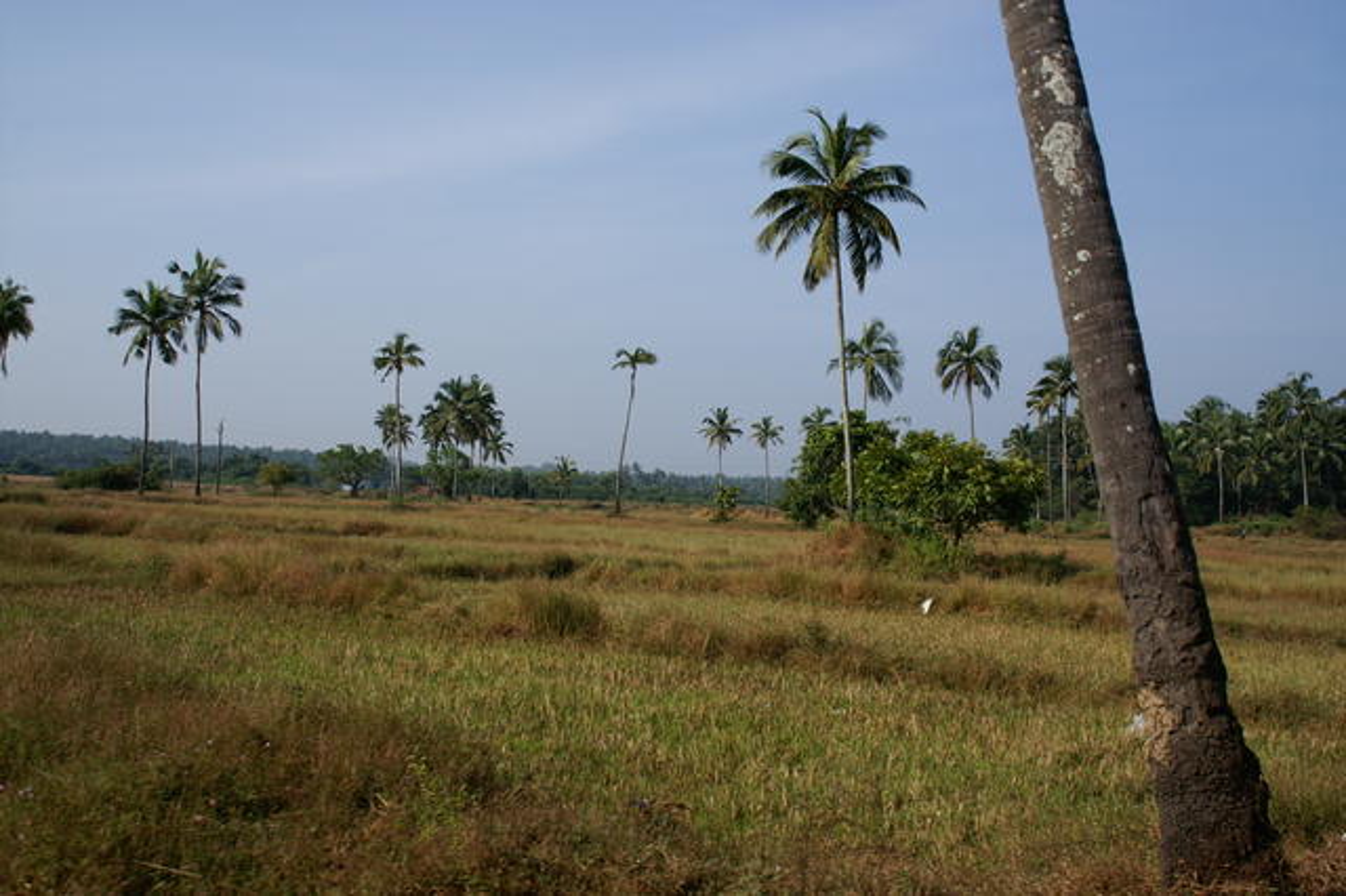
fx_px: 1345
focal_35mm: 36
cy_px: 448
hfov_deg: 53.2
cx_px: 673
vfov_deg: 36.8
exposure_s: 1/800
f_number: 9
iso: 200
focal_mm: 24
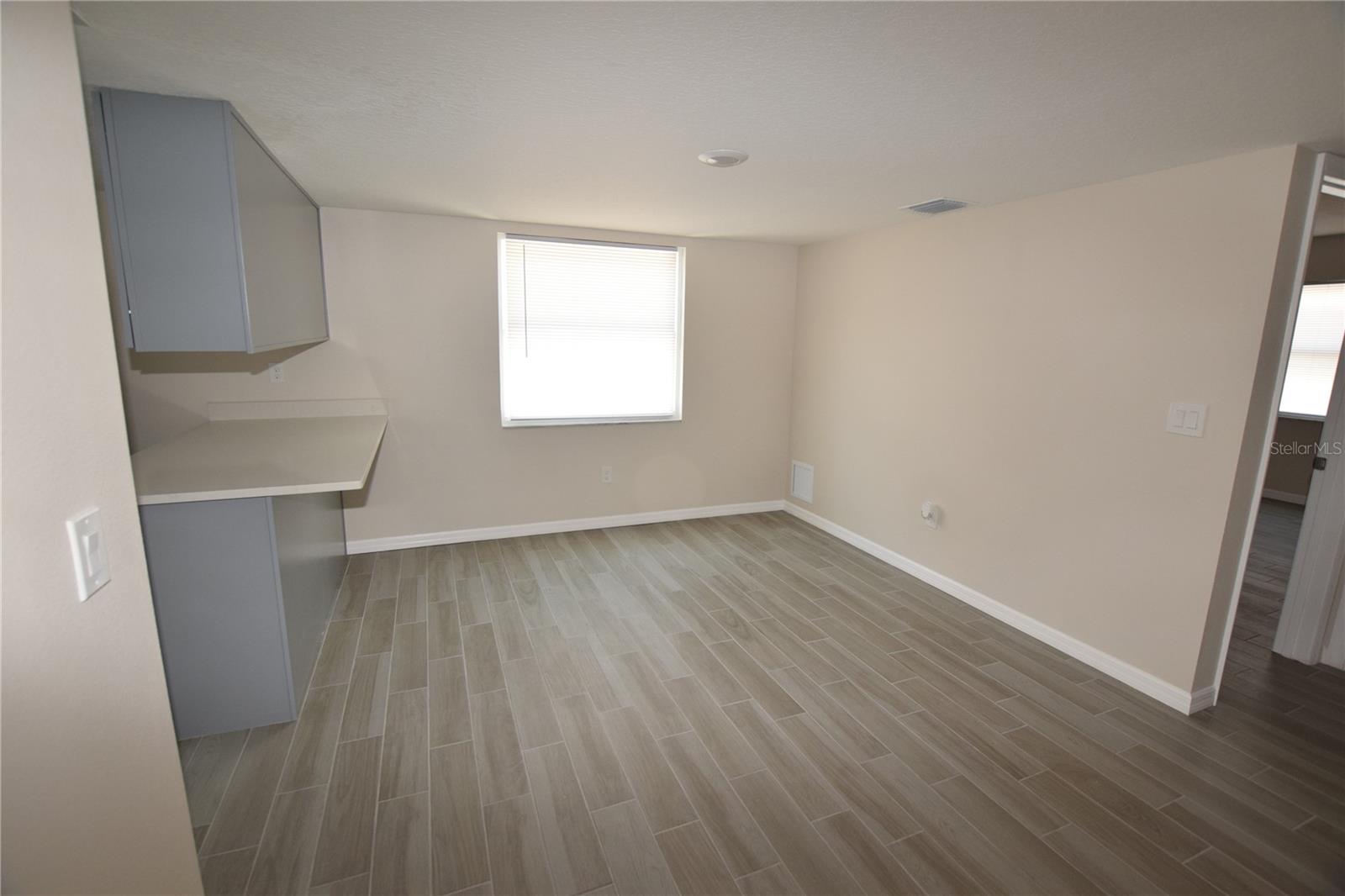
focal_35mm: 15
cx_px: 672
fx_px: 560
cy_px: 448
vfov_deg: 77.3
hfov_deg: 100.4
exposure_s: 1/100
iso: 800
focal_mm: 10
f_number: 5
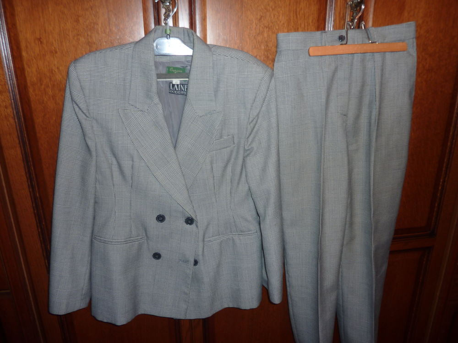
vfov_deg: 54.9
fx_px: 331
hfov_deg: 69.4
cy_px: 172
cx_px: 229
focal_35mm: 25
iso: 80
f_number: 3.3
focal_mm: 4.1
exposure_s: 1/30
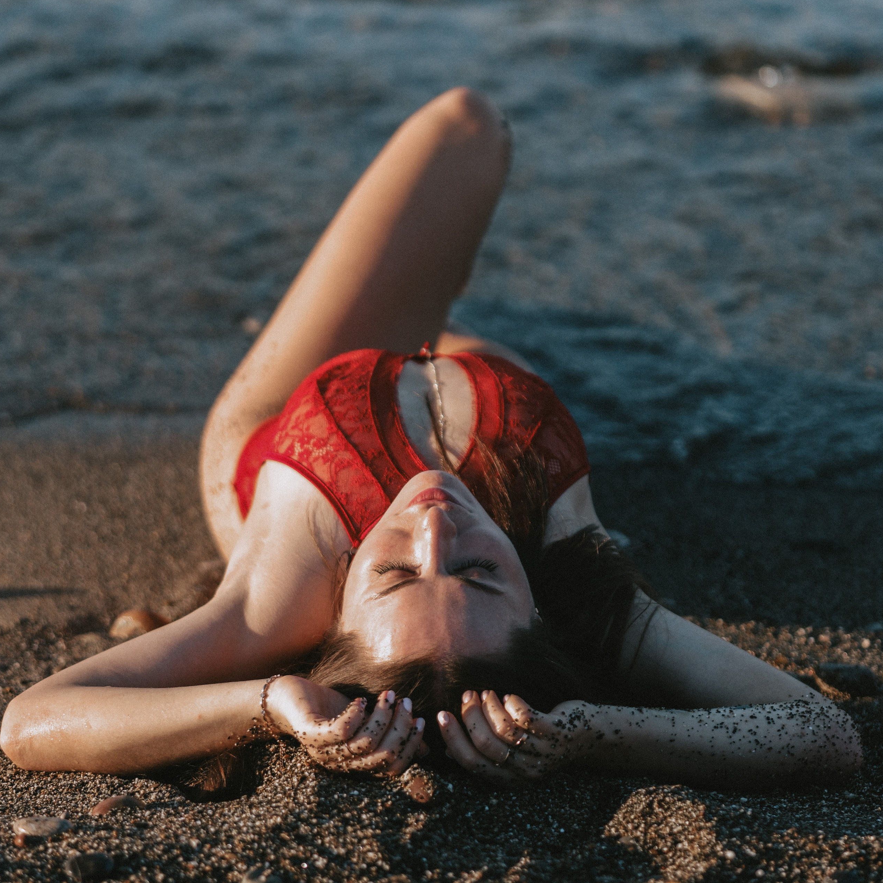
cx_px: 440
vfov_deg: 10.1
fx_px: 4993
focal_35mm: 173
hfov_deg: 10.1
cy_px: 425
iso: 160
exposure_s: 1/2500
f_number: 2
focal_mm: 90
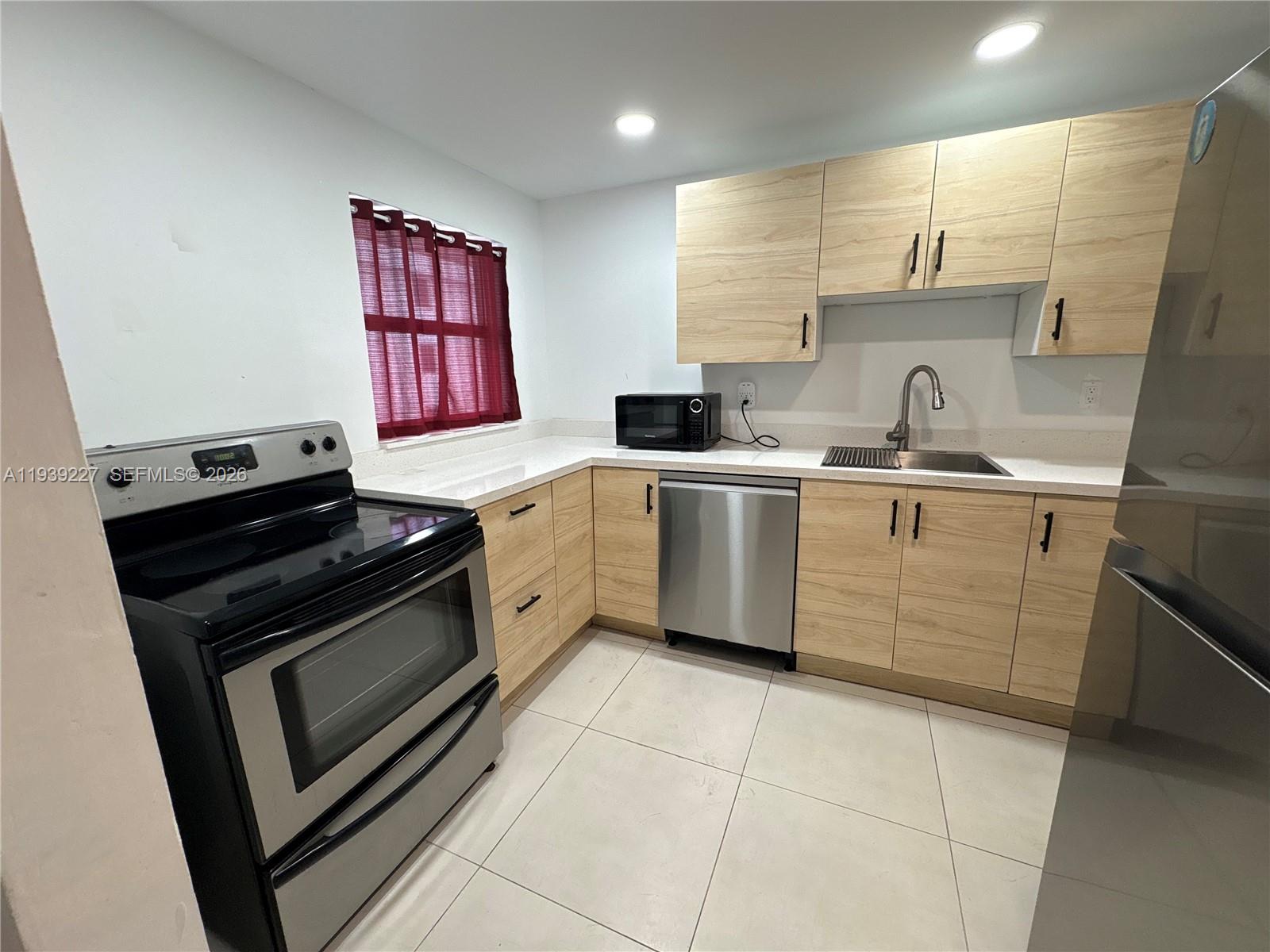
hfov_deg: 102.1
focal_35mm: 14
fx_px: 514
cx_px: 635
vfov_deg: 85.7
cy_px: 476
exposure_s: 1/60
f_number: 2.2
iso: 125
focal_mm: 2.22
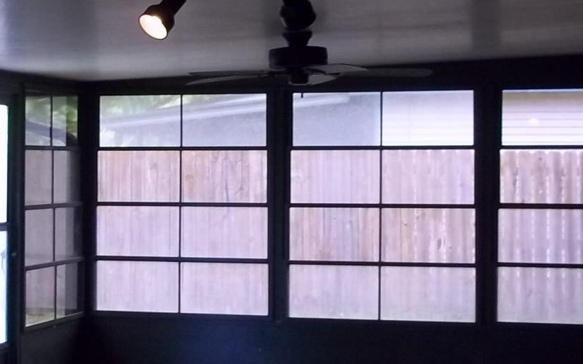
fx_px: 1509
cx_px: 157
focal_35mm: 95
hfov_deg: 21.7
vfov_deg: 13.8
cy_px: 194
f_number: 3.1
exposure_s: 1/25
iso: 160
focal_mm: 6.5
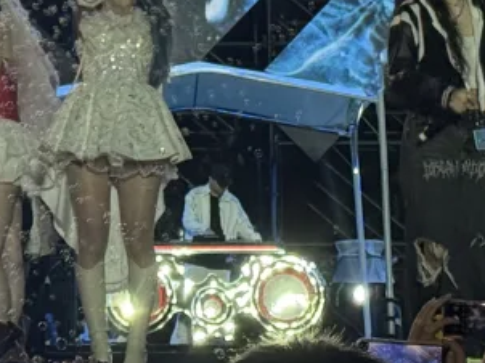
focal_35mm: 229
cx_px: 120
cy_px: -445
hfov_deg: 8.6
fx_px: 3206
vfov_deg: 6.2
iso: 100
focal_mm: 6.76
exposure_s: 1/120
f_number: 1.78
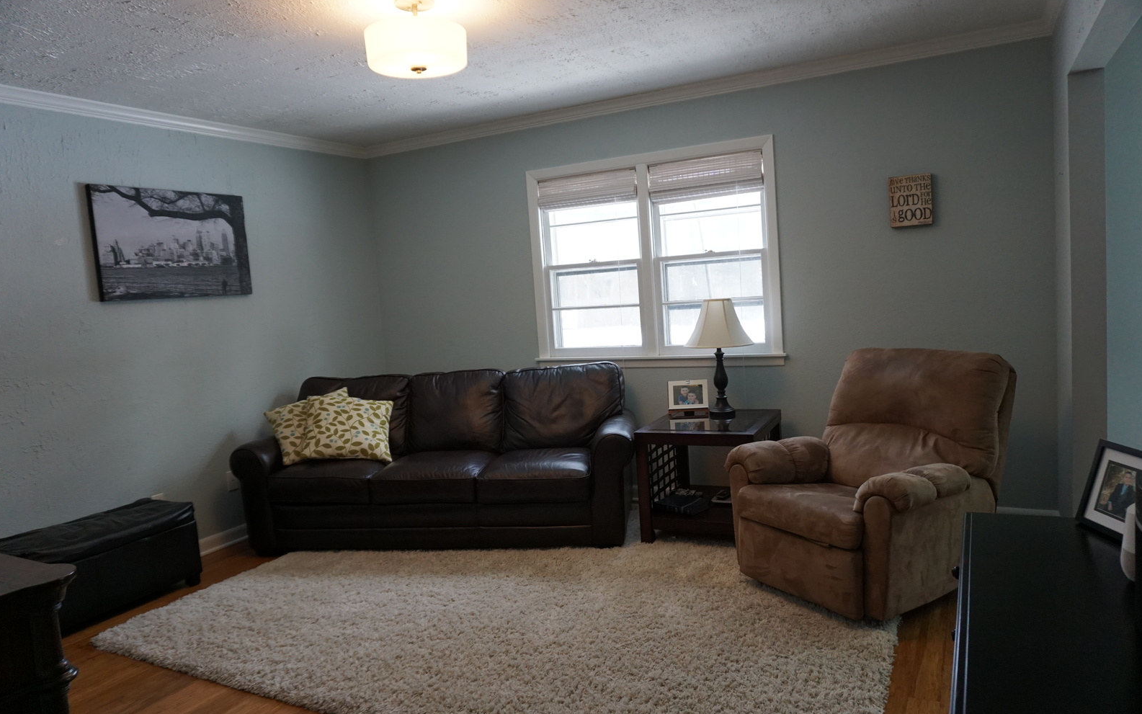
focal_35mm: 25
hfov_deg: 72.5
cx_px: 580
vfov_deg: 49.3
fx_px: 778
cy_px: 362
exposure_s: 1/160
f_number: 4
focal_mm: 16
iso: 800
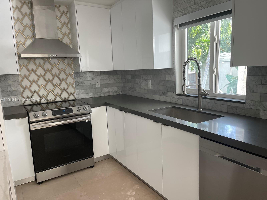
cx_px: 134
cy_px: 100
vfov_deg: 54.9
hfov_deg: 69.4
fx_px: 193
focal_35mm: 25
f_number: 1.6
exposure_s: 1/121
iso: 125
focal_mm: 5.1
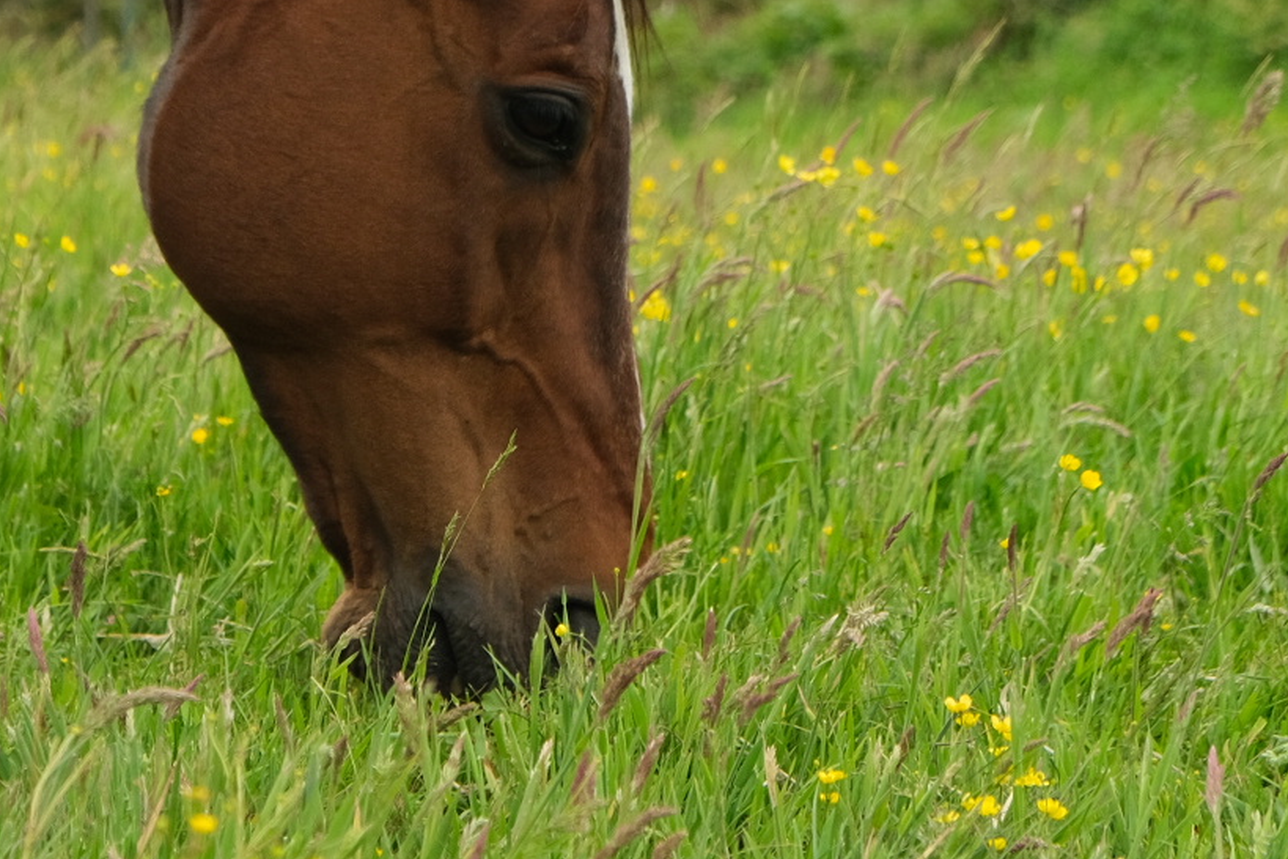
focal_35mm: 180
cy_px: 211
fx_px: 6439
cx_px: 256
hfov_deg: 11.4
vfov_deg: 7.6
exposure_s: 1/1000
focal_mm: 55
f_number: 4.5
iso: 1250
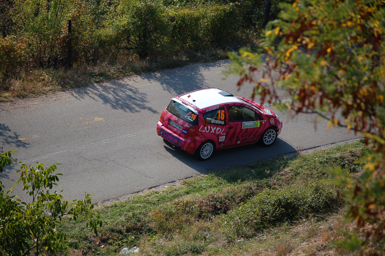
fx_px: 1635
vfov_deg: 9.0
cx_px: 192
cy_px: 128
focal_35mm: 153
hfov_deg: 13.4
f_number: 4.8
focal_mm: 102
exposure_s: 1/1000
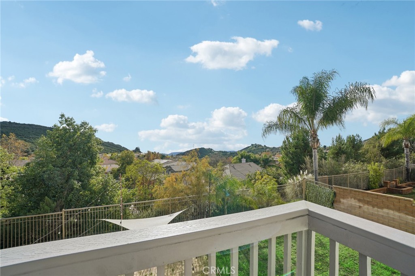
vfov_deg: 85.4
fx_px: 150
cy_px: 138
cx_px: 208
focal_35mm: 13
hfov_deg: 108.3
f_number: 8
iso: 100
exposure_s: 1/400
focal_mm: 13
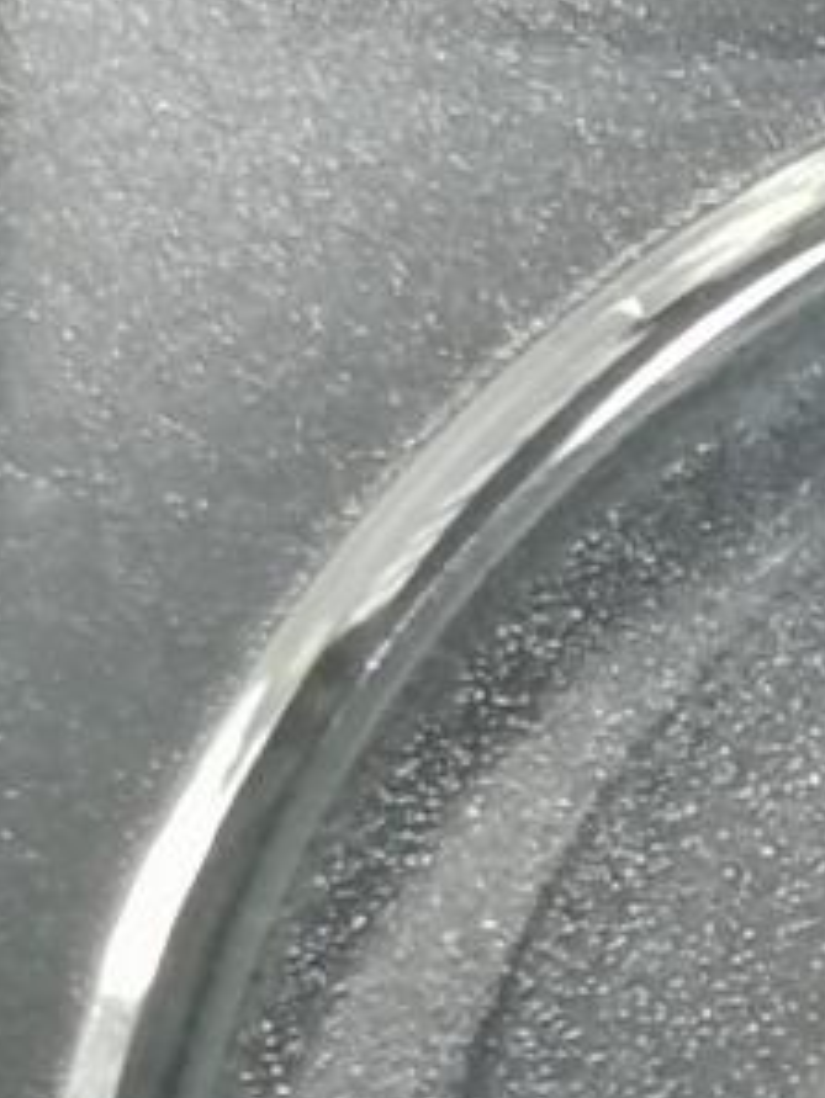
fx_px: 12702
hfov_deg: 3.7
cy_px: 636
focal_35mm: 400
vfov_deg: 5.0
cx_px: 1698
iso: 64
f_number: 1.8
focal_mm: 5.58
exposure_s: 1/100
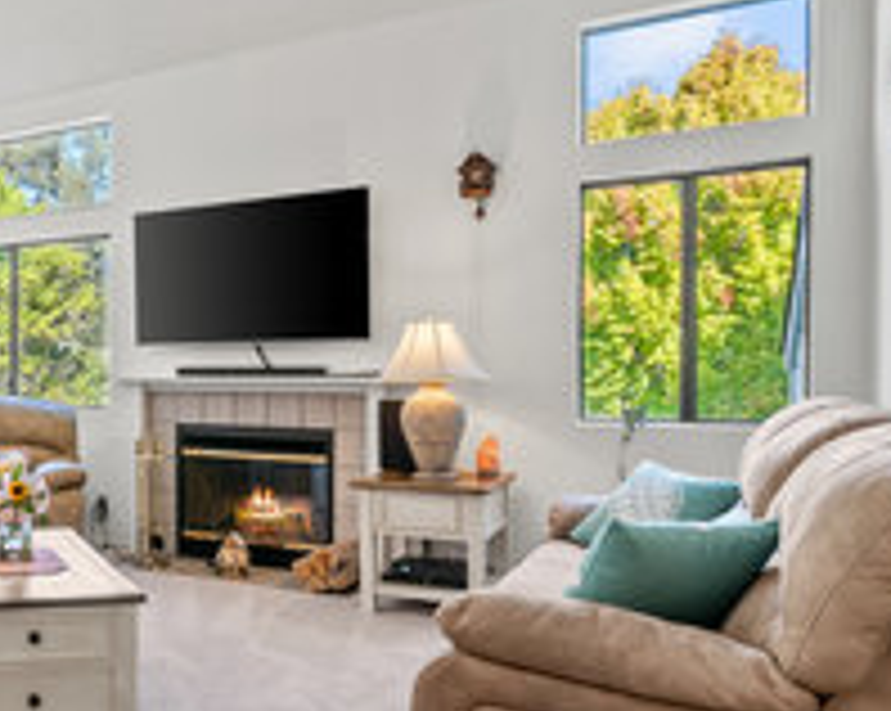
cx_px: 65
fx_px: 869
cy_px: 338
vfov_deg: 44.5
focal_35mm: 33
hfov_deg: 47.8
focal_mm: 16
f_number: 9
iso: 400
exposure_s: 1/8
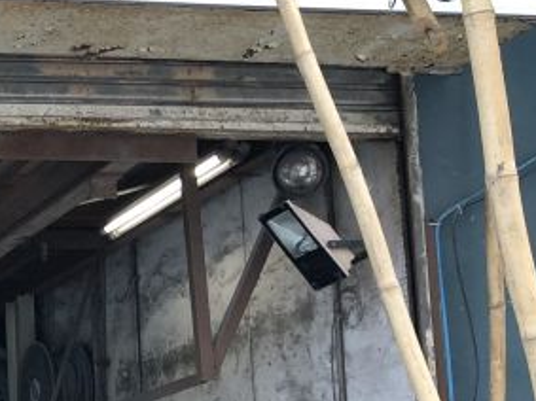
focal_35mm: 99
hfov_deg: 17.2
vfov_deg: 14.8
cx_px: -343
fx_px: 1532
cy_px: 361
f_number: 1.8
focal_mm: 3.99
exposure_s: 1/50
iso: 32
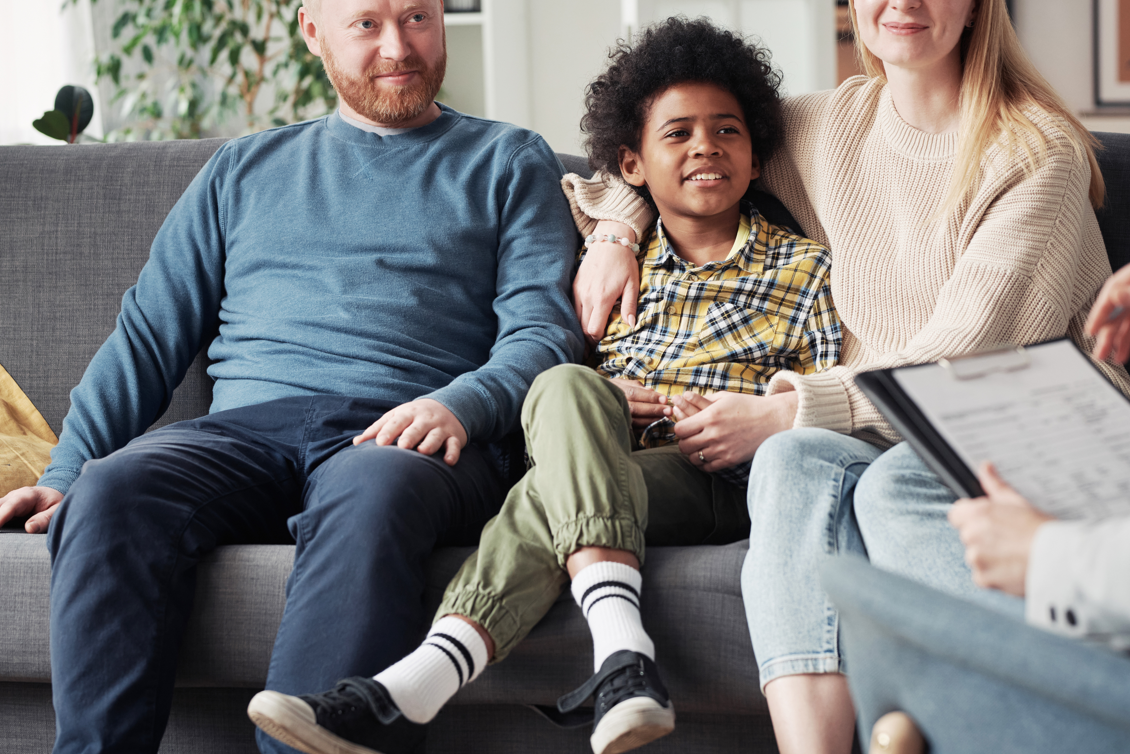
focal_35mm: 109
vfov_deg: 12.6
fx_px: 3421
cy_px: 286
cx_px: 641
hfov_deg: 18.7
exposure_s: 1/160
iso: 800
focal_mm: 85
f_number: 3.5
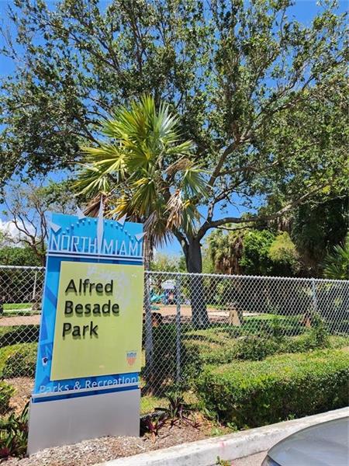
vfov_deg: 73.9
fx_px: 309
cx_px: 174
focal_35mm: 23
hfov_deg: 58.9
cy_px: 233
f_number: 1.8
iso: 20
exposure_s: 1/1148
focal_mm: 5.4
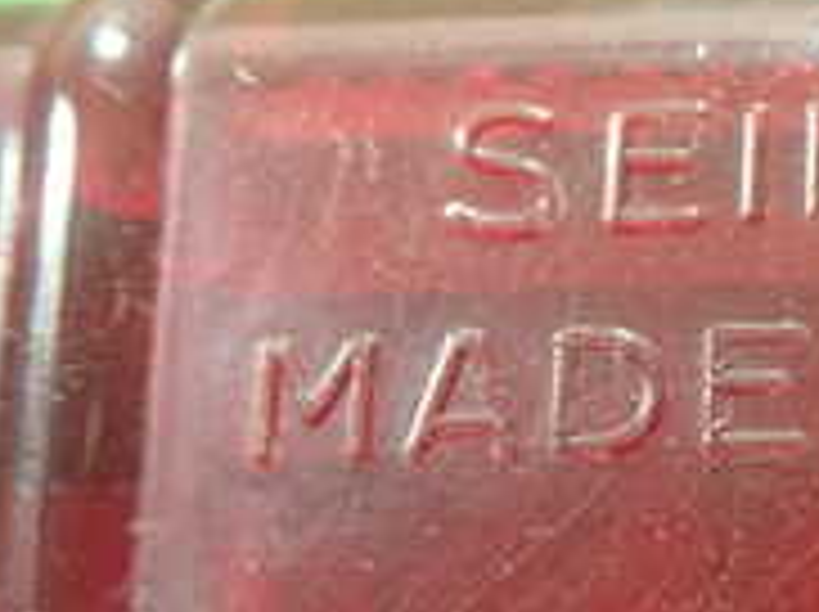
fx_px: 2339
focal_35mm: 99
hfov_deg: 17.8
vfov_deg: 14.9
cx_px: 1220
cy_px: 333
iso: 800
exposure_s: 1/100
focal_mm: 5.5
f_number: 2.3
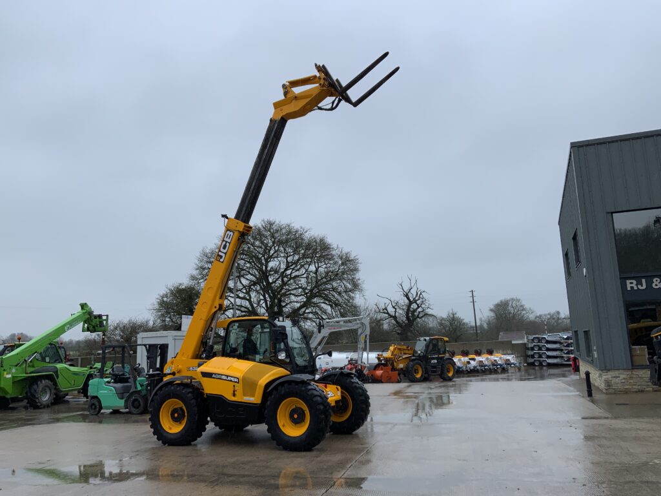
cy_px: 248
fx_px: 554
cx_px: 330
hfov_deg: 61.7
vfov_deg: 48.2
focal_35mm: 29
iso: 16
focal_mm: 3
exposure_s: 1/303
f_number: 1.8
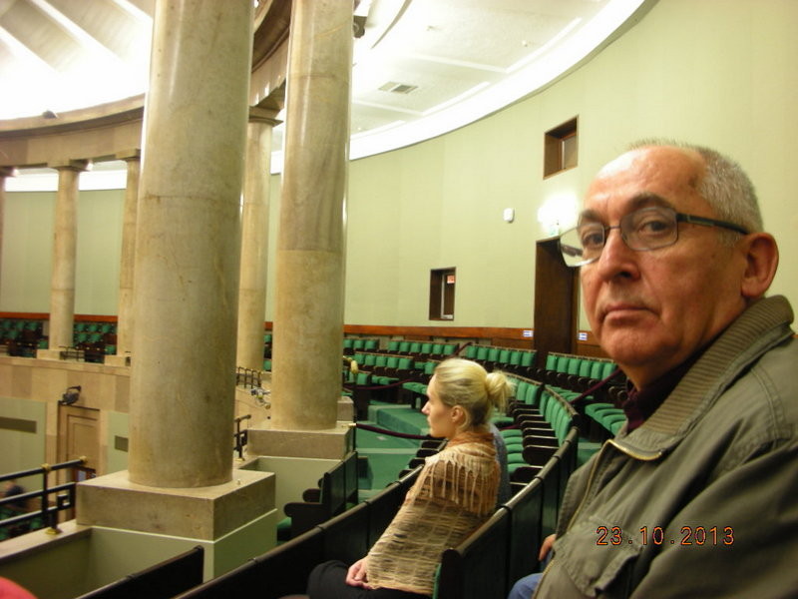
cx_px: 399
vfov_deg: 40.7
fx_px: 807
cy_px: 300
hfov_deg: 52.6
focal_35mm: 35
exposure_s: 1/3.9
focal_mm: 5.8
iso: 58
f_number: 3
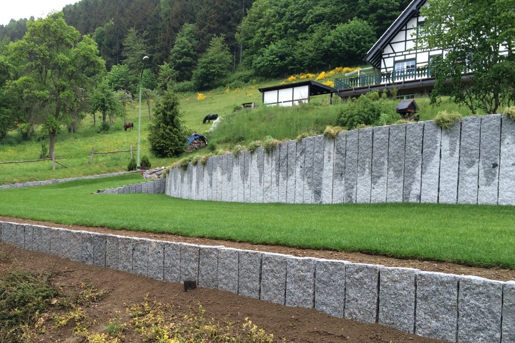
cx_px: 205
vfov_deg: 35.5
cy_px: 233
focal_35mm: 37
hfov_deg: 51.5
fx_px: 529
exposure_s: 1/120
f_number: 2.2
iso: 32
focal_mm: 4.15
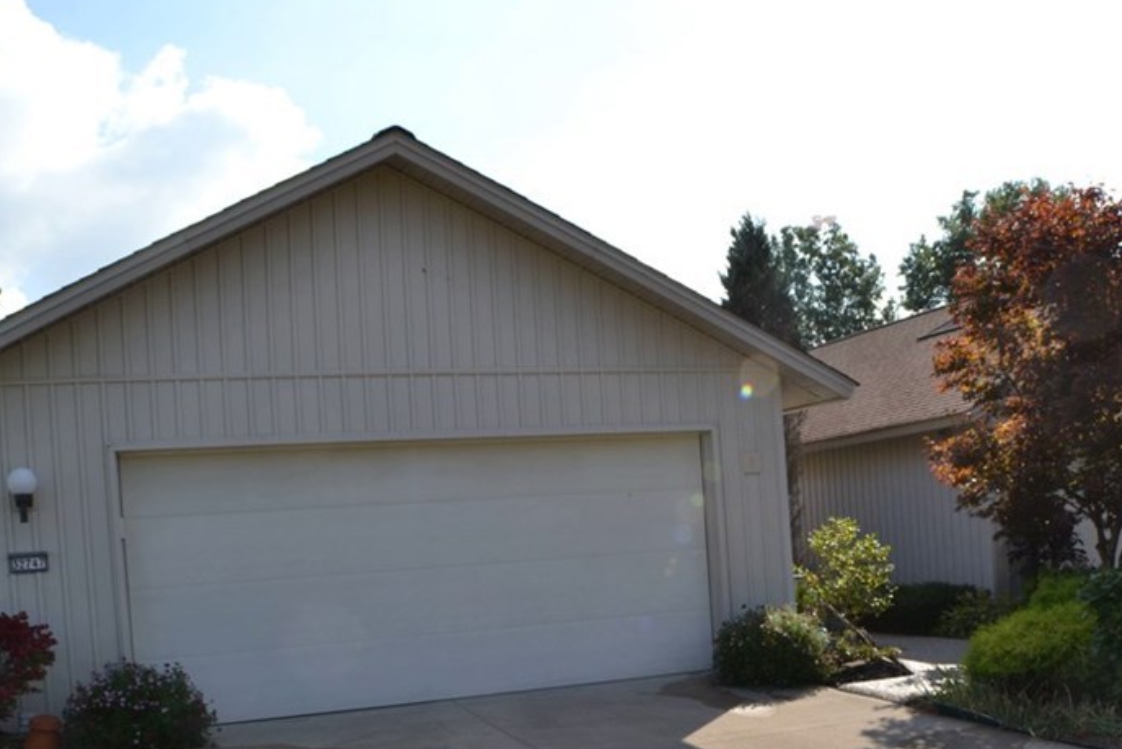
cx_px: 666
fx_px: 1621
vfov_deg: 25.6
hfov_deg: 38.0
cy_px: 574
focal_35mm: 52
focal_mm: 22
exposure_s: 1/200
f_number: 9
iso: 100
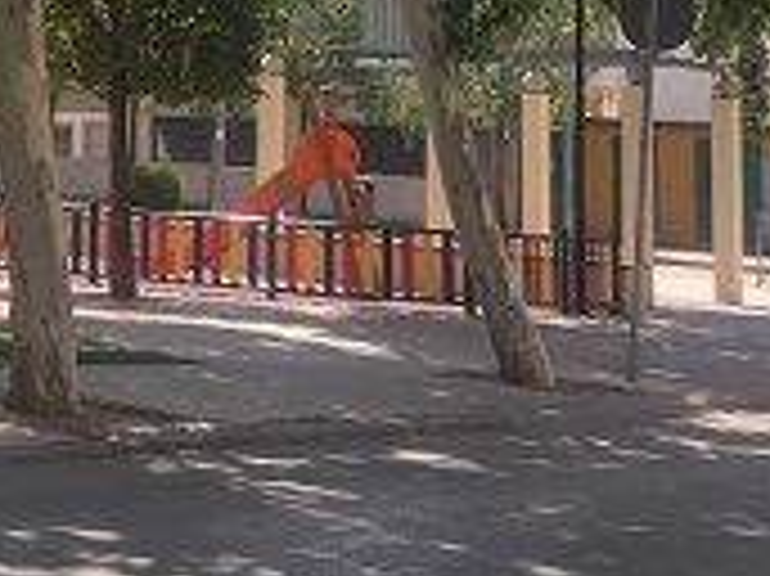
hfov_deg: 19.1
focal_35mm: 94
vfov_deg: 15.0
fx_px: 2089
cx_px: -272
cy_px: -180
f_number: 2.2
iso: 25
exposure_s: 1/712
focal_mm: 4.15
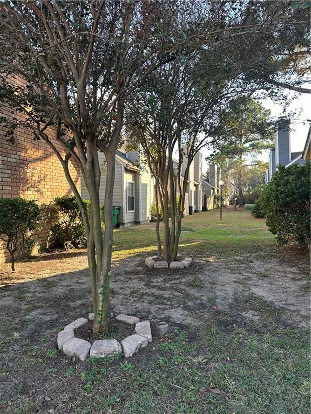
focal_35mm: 24
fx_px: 287
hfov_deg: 56.8
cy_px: 207
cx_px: 156
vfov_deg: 71.6
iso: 80
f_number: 1.78
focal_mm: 6.86
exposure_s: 1/494
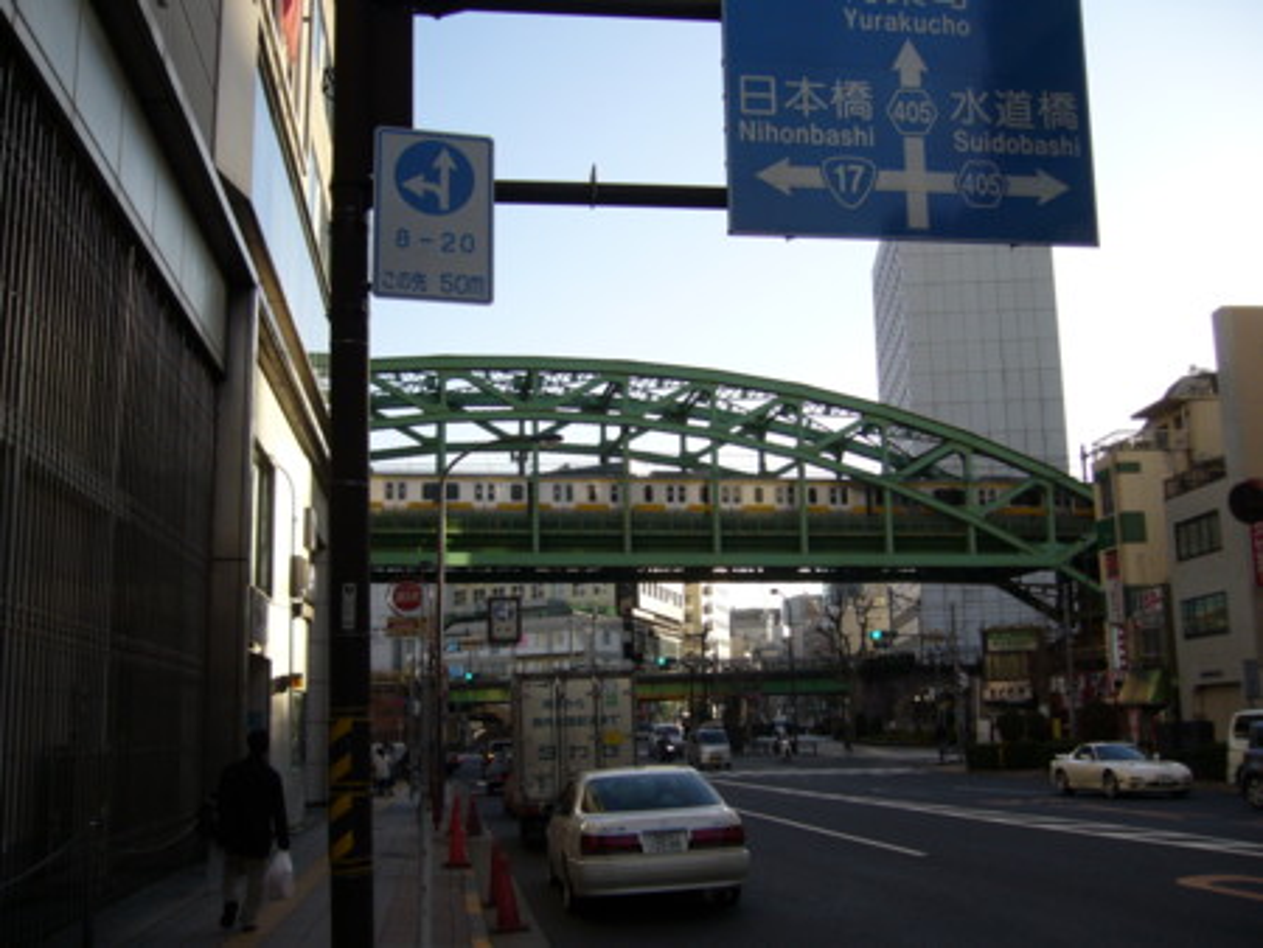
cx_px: 632
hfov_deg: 52.6
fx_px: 1278
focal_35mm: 35
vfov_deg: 40.7
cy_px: 474
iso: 80
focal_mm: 5.8
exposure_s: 1/500
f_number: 2.8
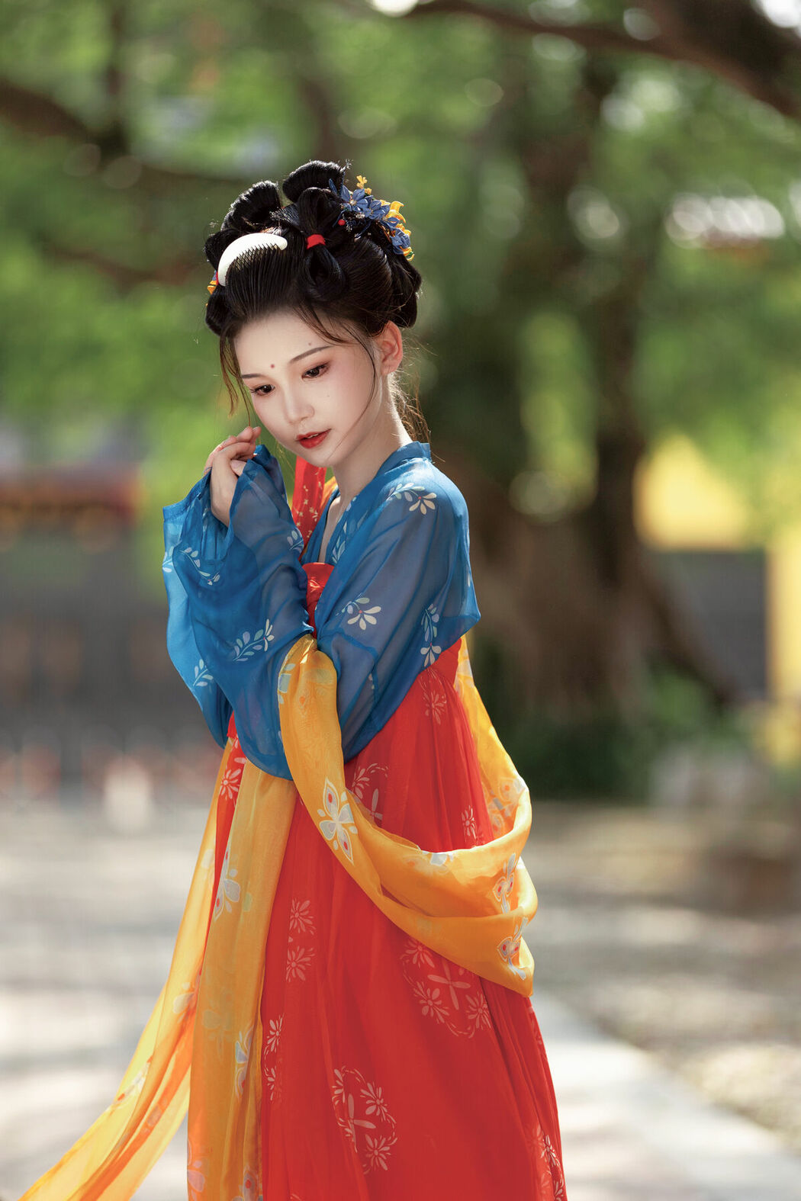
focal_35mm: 150
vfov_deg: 13.7
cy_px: 600
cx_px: 400
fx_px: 5006
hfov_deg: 9.1
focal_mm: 150
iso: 160
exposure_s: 1/800
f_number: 2.8
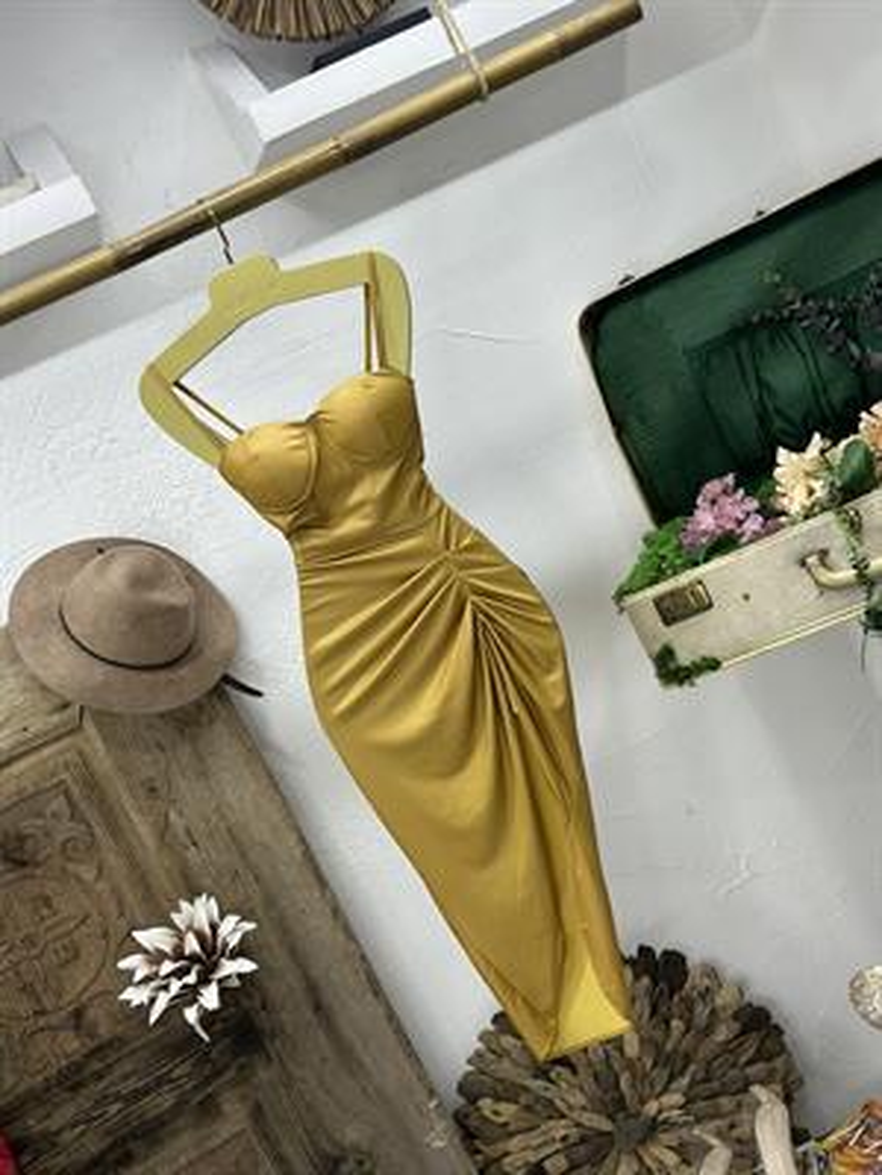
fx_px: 1631
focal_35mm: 48
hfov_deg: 30.3
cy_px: 588
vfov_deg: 39.7
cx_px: 441
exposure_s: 1/100
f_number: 1.78
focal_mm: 6.86
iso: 80
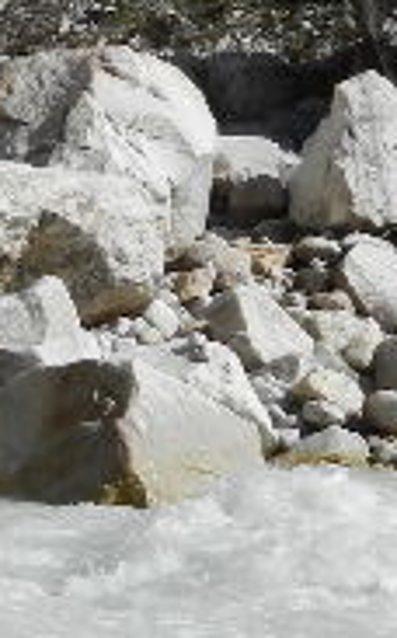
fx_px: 3627
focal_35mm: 209
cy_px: 38
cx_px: -209
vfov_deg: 10.0
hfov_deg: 6.2
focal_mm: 8.2
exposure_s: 1/2000
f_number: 4.2
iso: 160
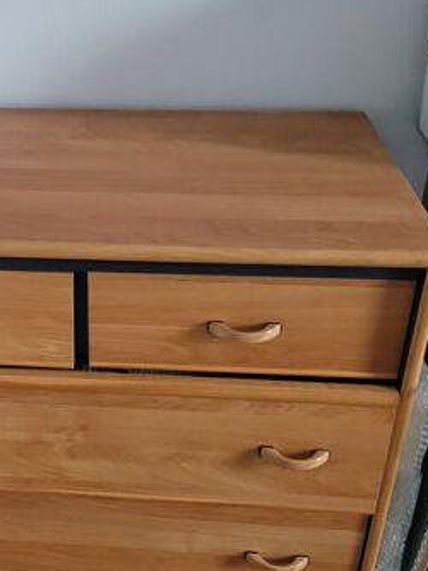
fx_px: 824
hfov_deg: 28.3
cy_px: 249
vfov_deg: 38.1
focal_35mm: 50
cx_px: 68
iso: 640
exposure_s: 1/50
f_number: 1.8
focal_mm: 5.4
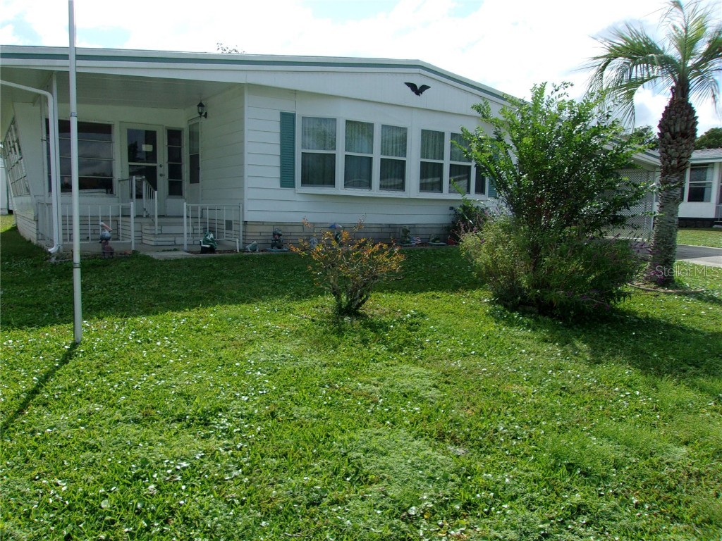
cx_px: 361
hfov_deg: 65.3
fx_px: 563
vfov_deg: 51.4
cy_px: 270
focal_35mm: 27
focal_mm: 4.9
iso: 80
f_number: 10.4
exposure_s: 1/105
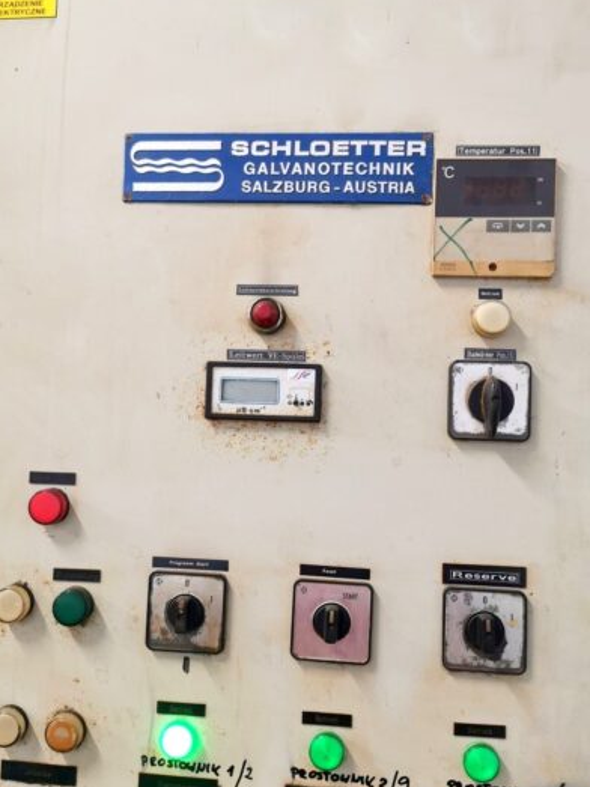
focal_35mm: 31
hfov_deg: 45.4
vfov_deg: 58.3
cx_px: 303
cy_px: 409
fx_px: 705
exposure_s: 1/33.3
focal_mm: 5.56
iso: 320
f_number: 1.6
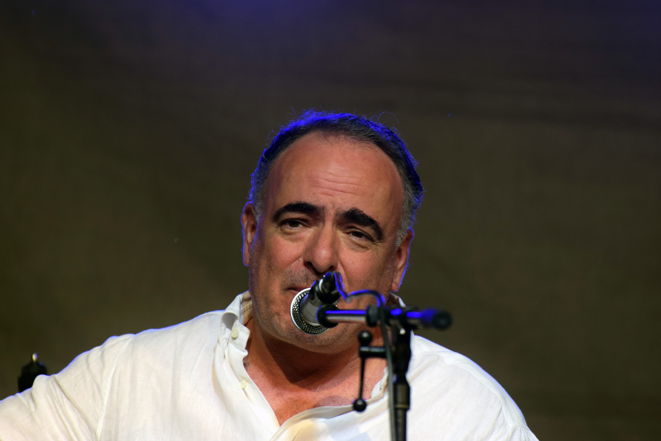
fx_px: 6610
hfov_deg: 5.7
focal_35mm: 360
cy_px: 220
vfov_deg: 3.8
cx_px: 330
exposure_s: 1/125
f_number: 5.6
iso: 800
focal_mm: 240
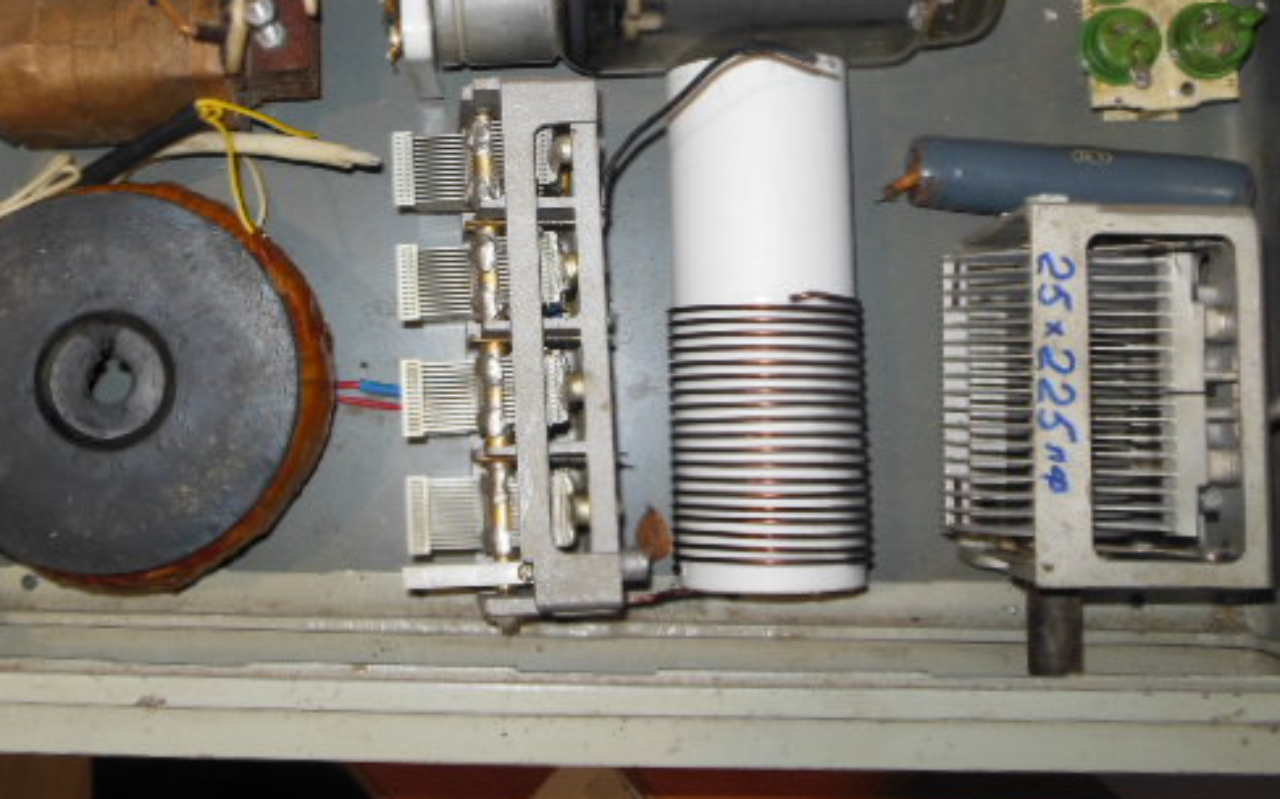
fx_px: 1604
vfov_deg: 27.7
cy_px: 237
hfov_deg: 43.3
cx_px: 507
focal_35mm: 46
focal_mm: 6
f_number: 3.5
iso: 125
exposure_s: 1/30
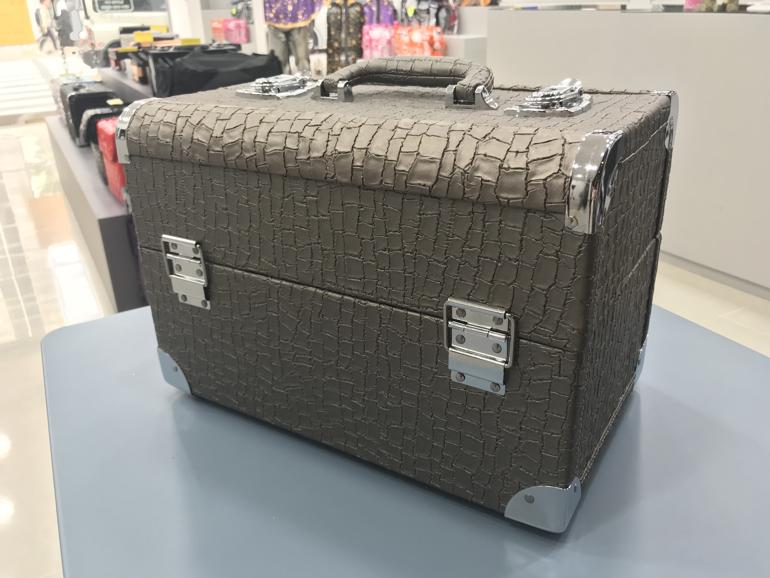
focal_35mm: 28
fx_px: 623
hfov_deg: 63.4
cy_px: 289
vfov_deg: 49.7
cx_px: 385
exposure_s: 1/60
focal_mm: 3.99
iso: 32
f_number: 1.8
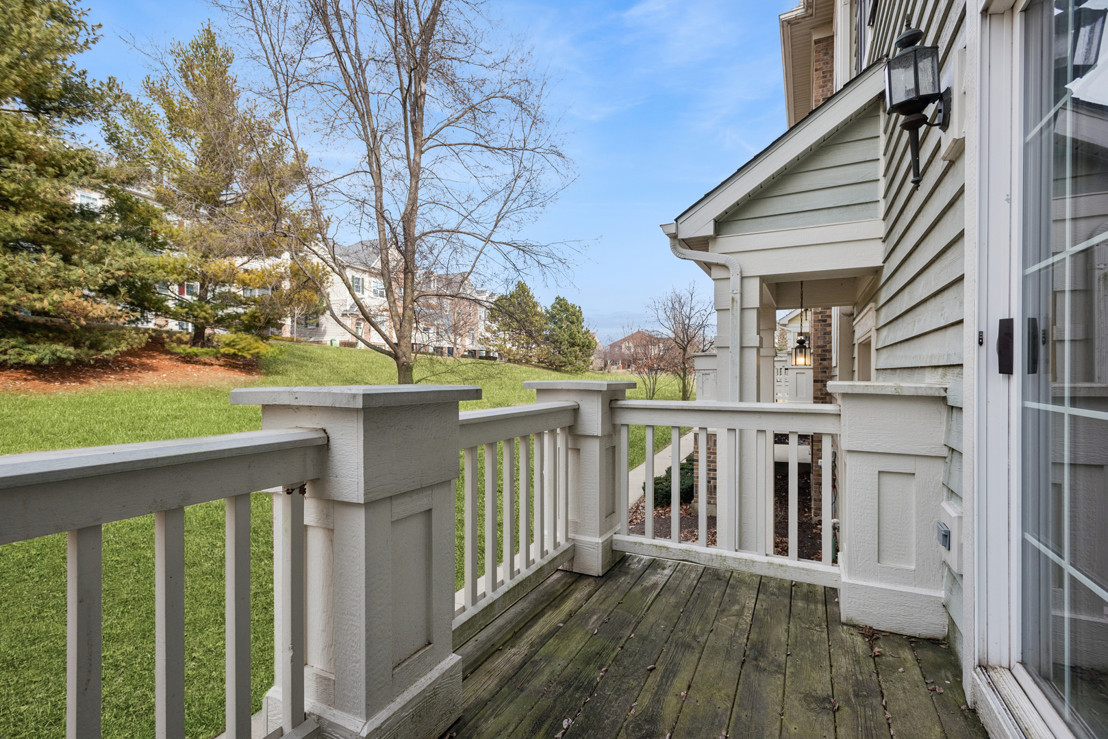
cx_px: 554
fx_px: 523
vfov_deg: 70.5
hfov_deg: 93.3
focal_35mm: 17
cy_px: 370
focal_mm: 17
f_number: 8
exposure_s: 1/250
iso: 400
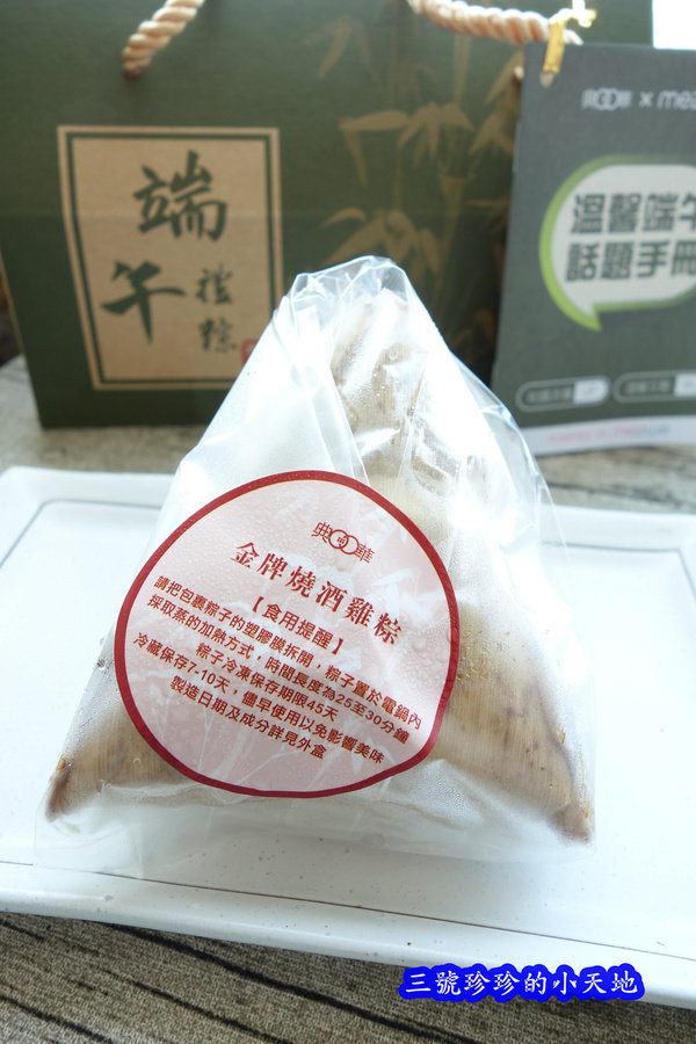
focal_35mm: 28
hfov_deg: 46.4
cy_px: 522
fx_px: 812
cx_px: 348
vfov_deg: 65.5
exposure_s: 1/25
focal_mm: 10.4
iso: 125
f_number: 4.5
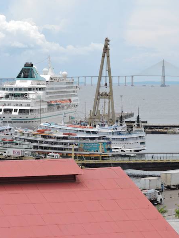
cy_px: 119
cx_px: 113
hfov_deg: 9.6
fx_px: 1061
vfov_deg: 12.8
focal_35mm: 154
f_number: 5
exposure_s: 1/640
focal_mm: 20.6
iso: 100
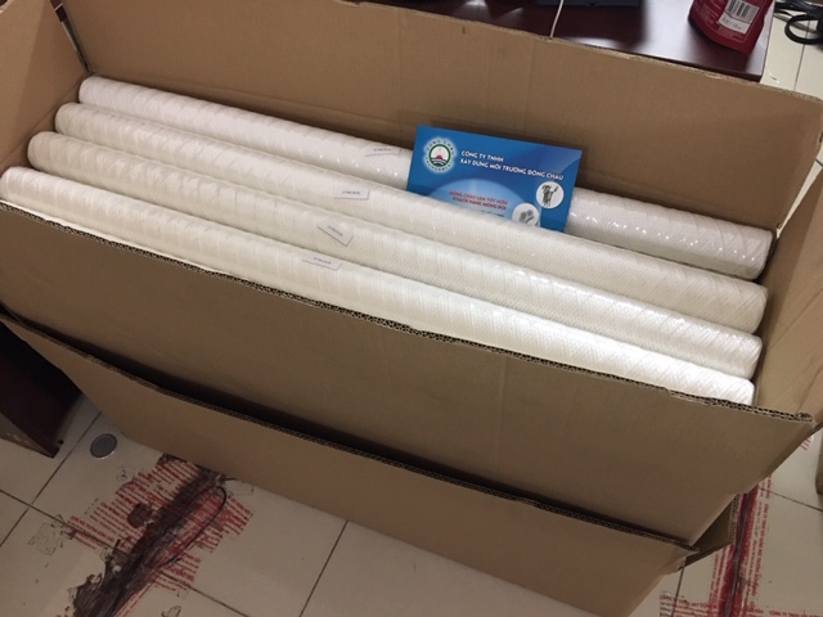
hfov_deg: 61.7
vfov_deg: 48.2
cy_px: 308
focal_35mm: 29
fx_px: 689
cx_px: 412
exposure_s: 1/8
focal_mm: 4.15
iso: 100
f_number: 2.2
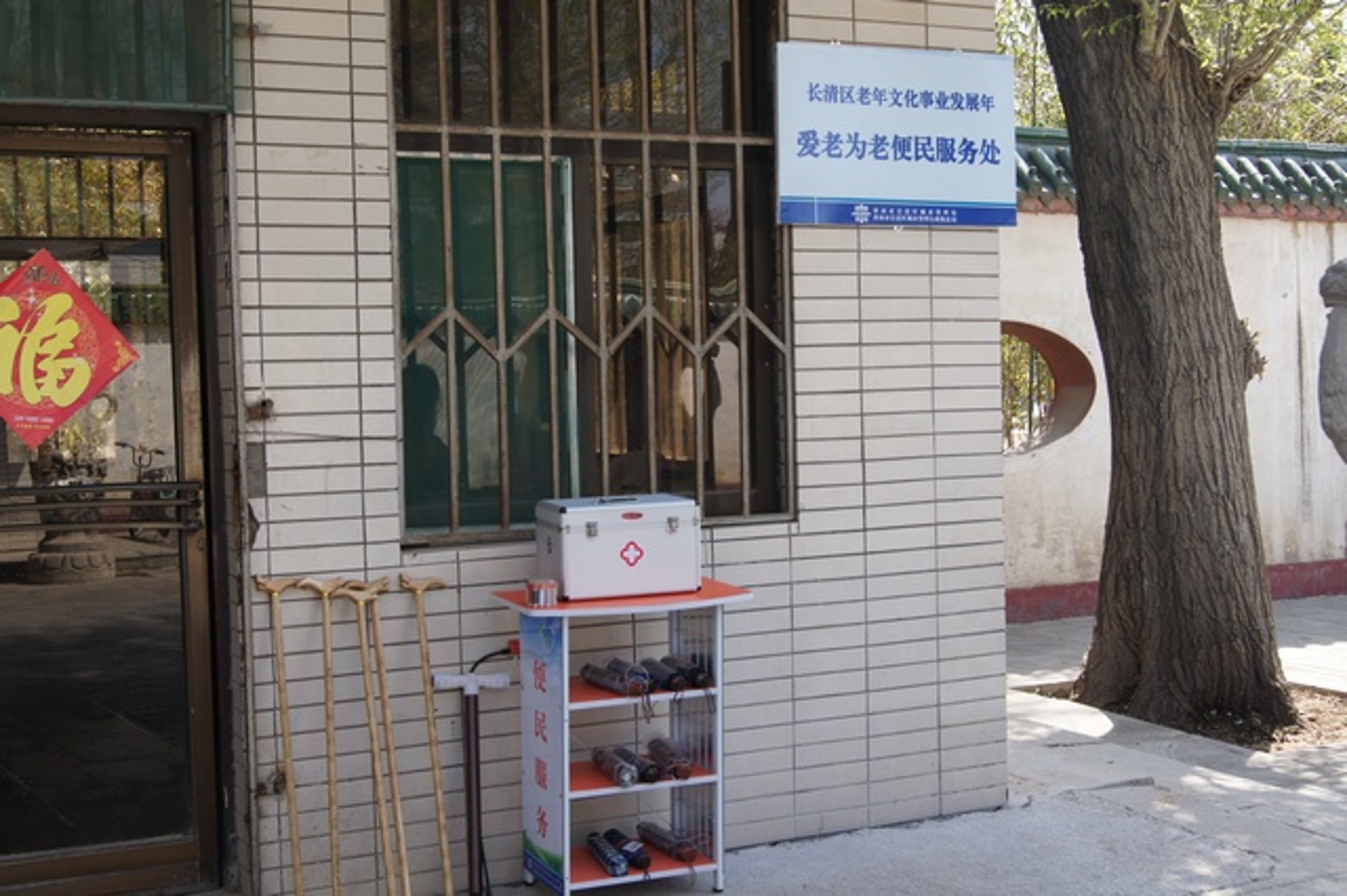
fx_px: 1683
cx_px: 674
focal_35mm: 45
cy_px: 448
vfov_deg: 29.8
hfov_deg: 43.6
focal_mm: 30
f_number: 8
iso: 200
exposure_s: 1/160
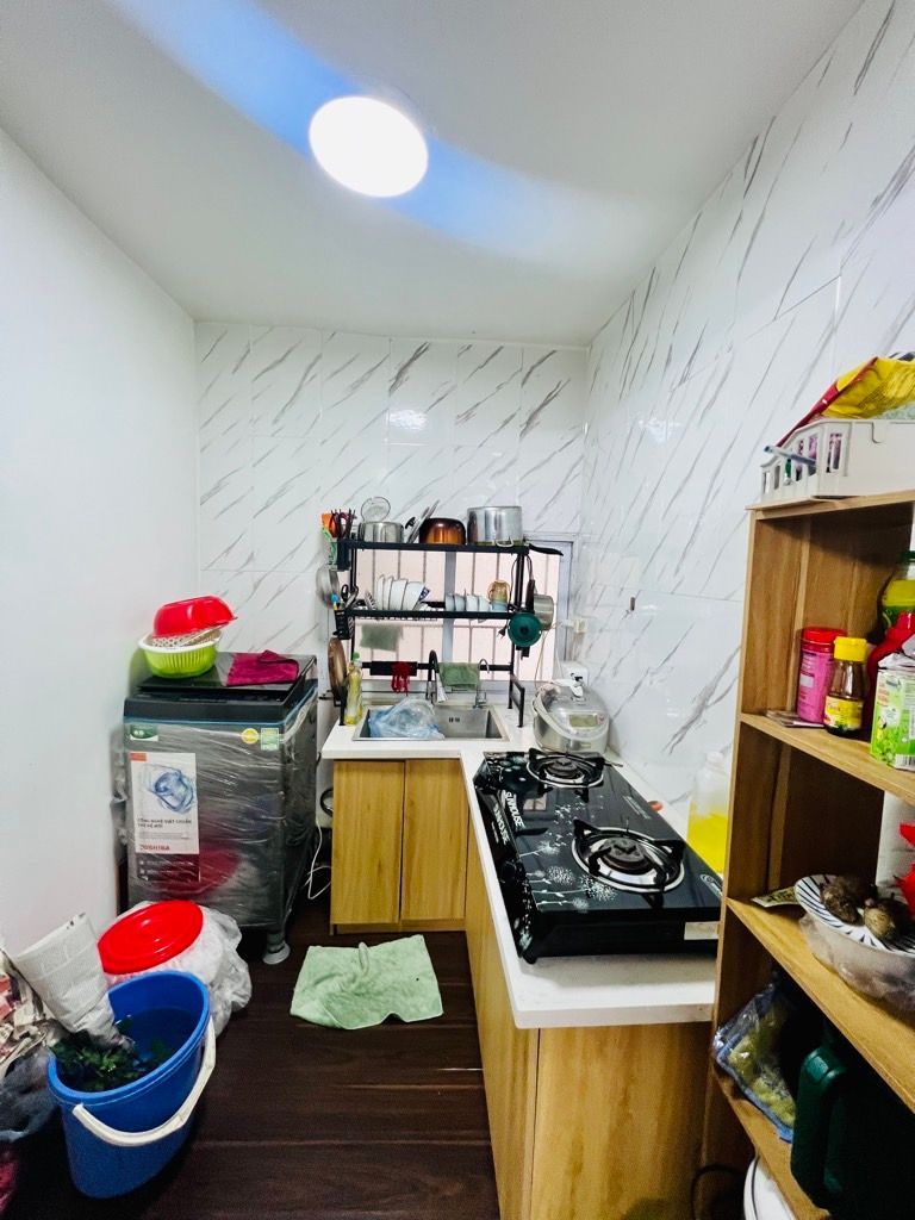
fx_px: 458
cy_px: 610
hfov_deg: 89.9
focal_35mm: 13
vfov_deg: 106.2
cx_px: 458
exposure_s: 1/100
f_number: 1.8
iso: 160
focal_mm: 1.57
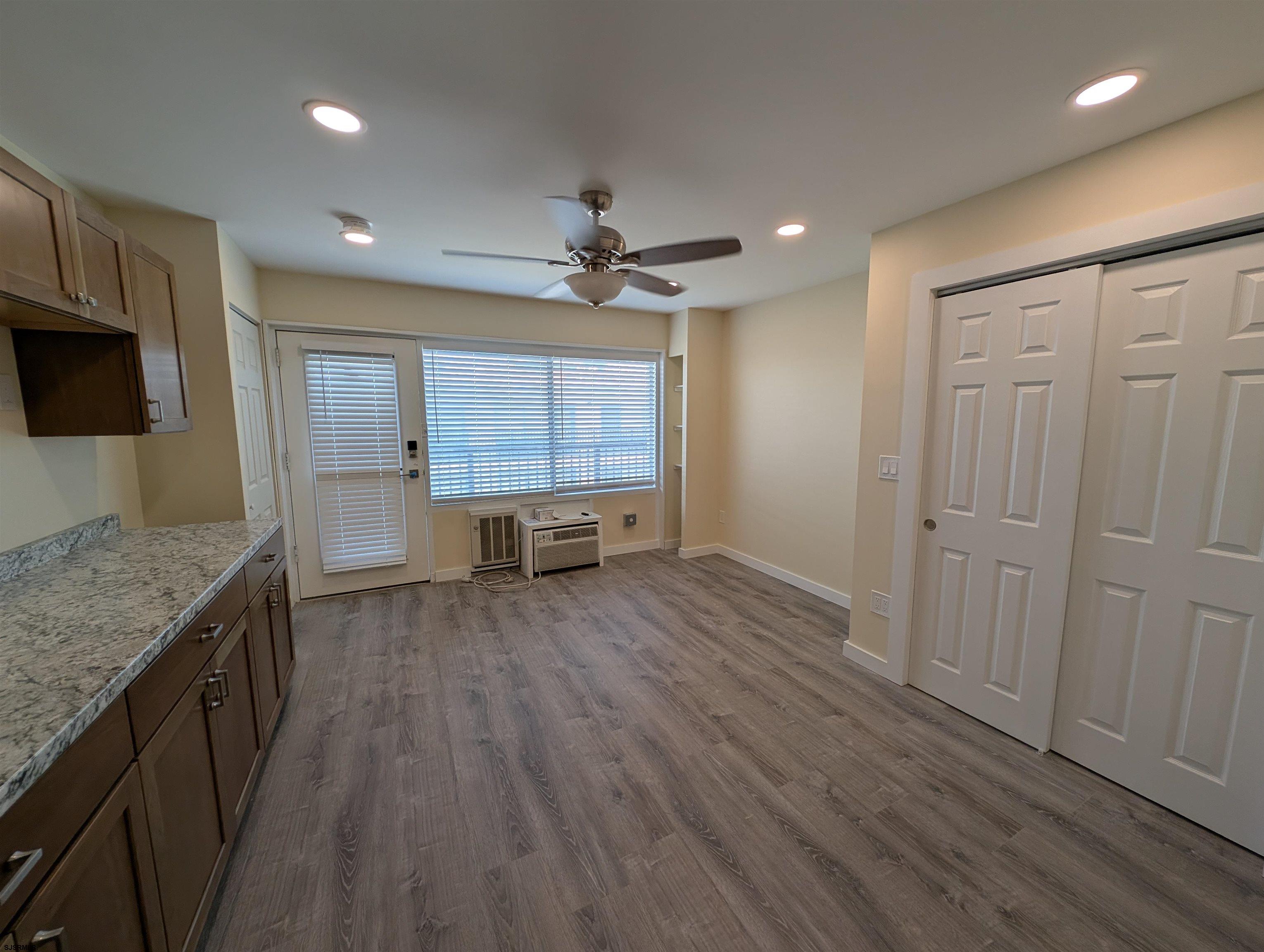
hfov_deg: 110.5
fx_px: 439
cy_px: 476
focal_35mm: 12
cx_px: 632
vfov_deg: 94.6
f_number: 1.95
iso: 37
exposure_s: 1/147
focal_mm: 2.23
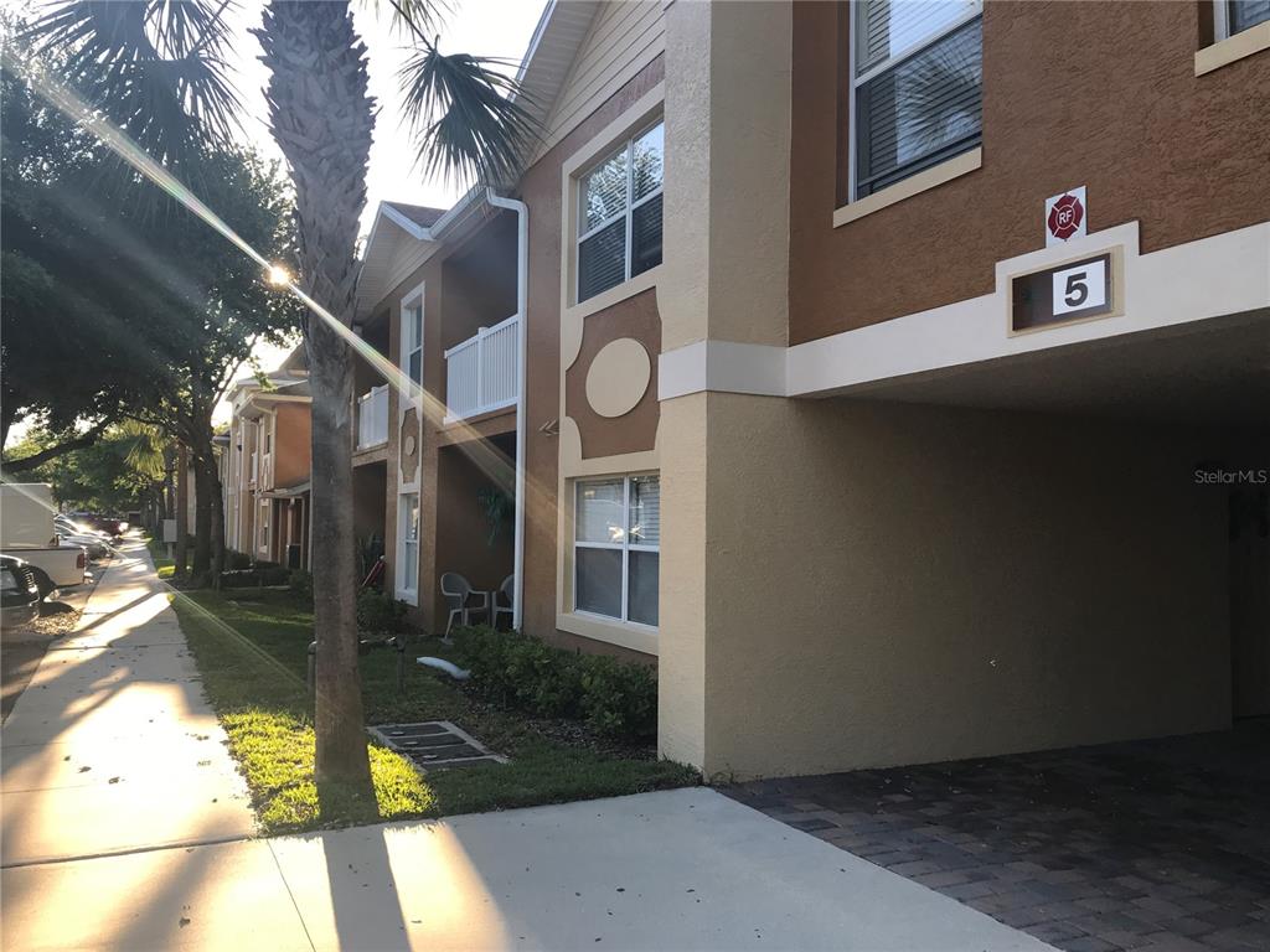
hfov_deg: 63.4
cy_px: 476
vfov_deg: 49.7
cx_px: 635
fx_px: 1027
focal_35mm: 28
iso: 20
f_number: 1.8
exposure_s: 1/365
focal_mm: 3.99
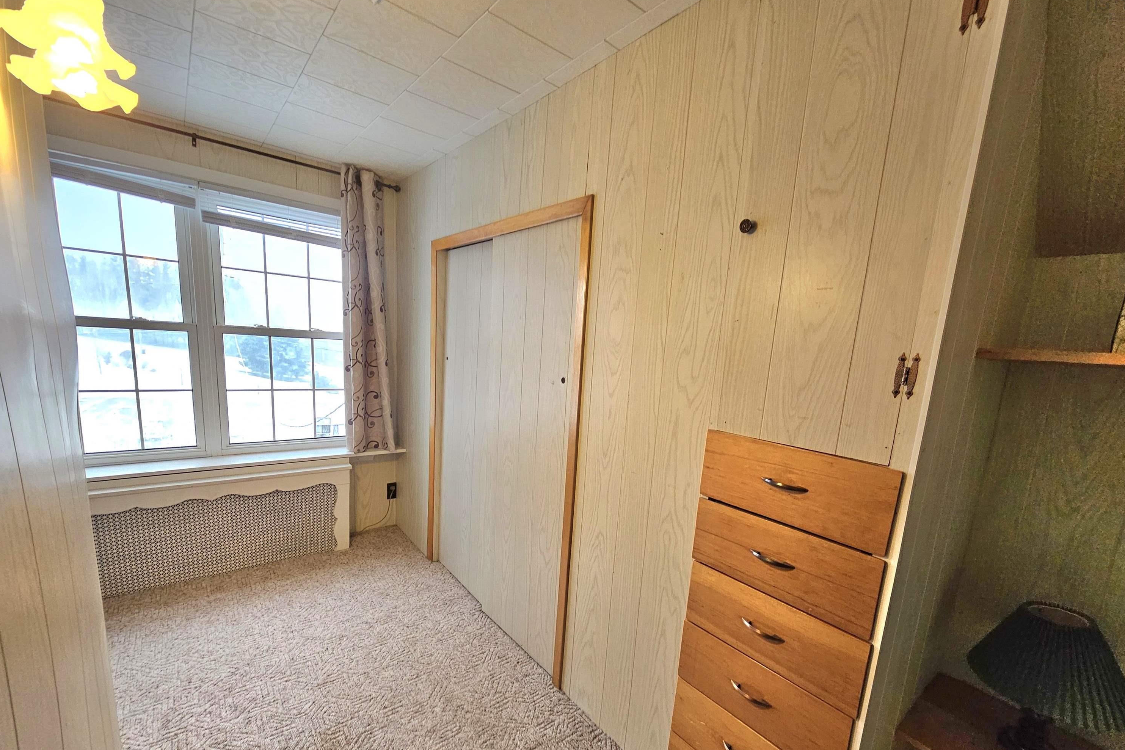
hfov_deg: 104.2
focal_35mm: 14
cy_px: 420
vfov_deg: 80.9
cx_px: 569
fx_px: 437
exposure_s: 1/60.2
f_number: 2.2
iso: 200
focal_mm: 2.2
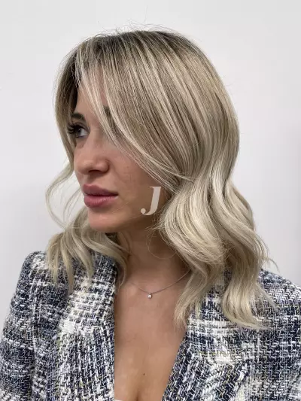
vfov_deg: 67.3
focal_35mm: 26
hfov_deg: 53.1
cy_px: 200
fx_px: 301
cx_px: 150
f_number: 1.6
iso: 100
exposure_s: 1/100
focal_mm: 5.1
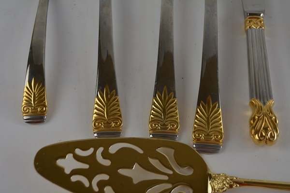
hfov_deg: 37.9
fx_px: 423
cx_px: 145
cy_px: 96
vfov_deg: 25.8
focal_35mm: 52
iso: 200
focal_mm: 35
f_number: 6.3
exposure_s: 1/160
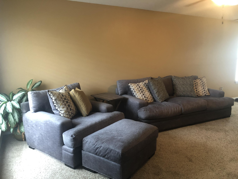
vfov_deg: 49.7
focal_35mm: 28
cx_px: 119
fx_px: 193
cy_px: 90
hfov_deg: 63.4
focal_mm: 4
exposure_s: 1/13
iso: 100
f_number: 1.8
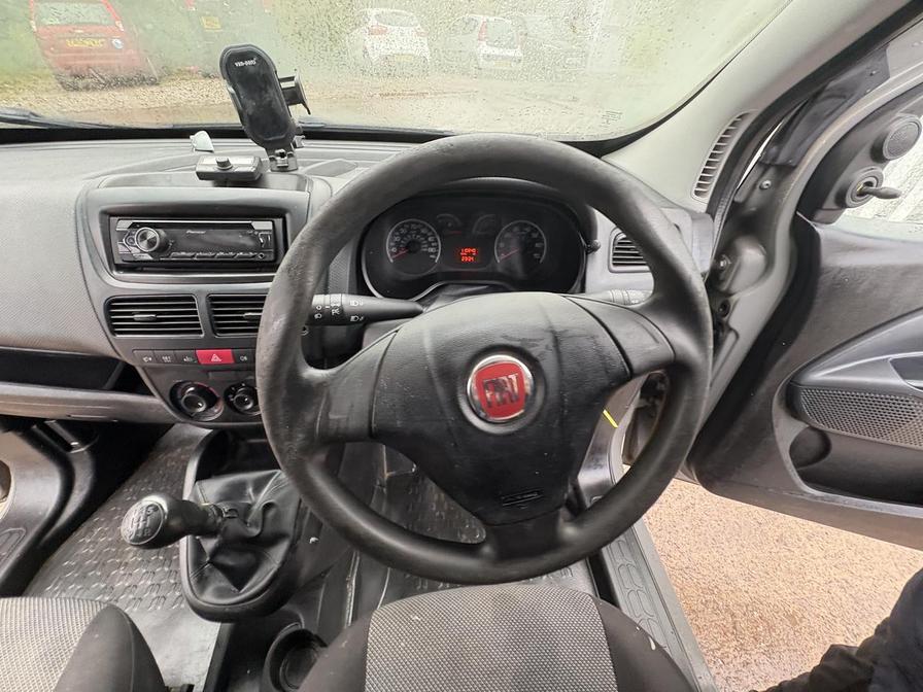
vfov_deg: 85.7
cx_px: 462
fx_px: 373
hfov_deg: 102.1
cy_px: 346
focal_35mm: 14
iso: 250
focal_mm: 2.22
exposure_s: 1/60
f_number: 2.2
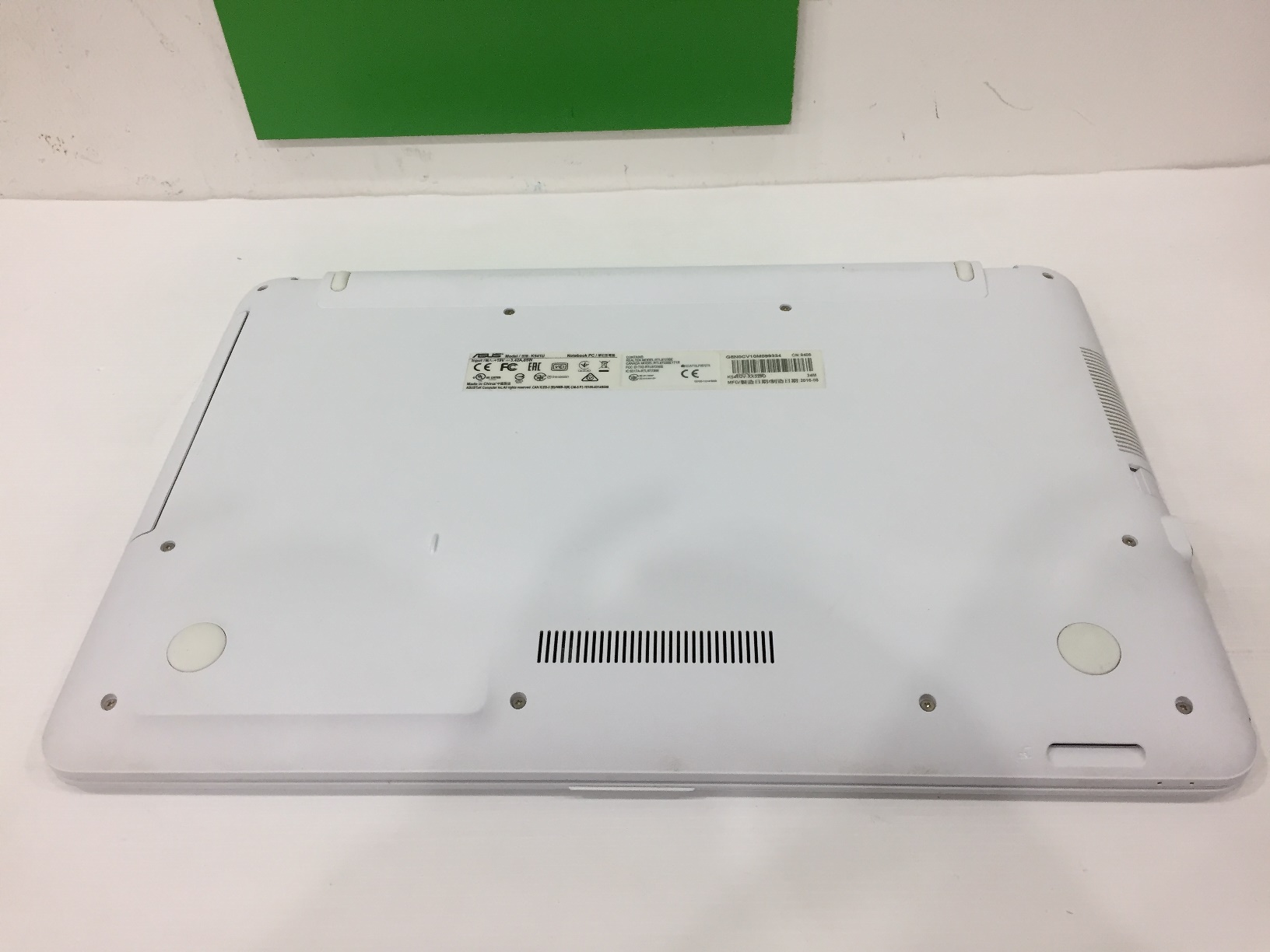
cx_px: 635
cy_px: 476
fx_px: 1064
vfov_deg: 48.2
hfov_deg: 61.7
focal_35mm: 29
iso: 40
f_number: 2.2
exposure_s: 1/33
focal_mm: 4.15
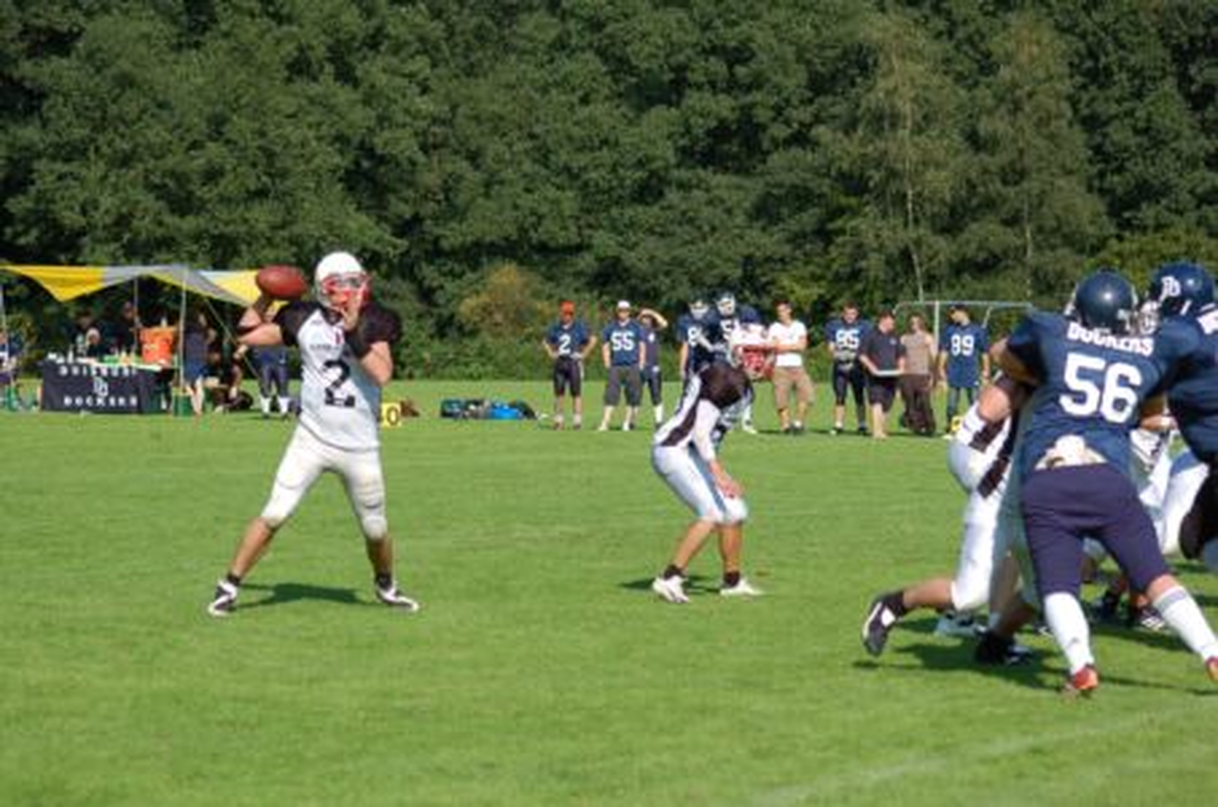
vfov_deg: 10.6
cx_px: 609
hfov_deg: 15.9
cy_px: 404
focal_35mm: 129
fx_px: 4355
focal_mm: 86
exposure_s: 1/1250
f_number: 5
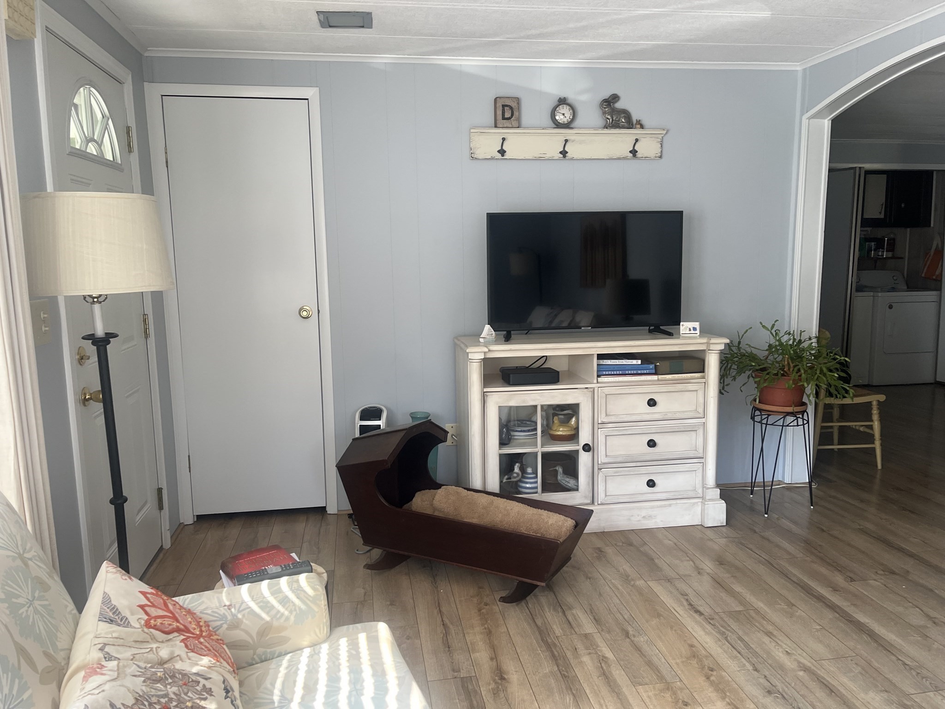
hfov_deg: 67.3
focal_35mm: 26
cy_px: 354
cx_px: 472
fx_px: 710
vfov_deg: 53.1
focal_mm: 5.1
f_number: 1.6
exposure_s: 1/121
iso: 100
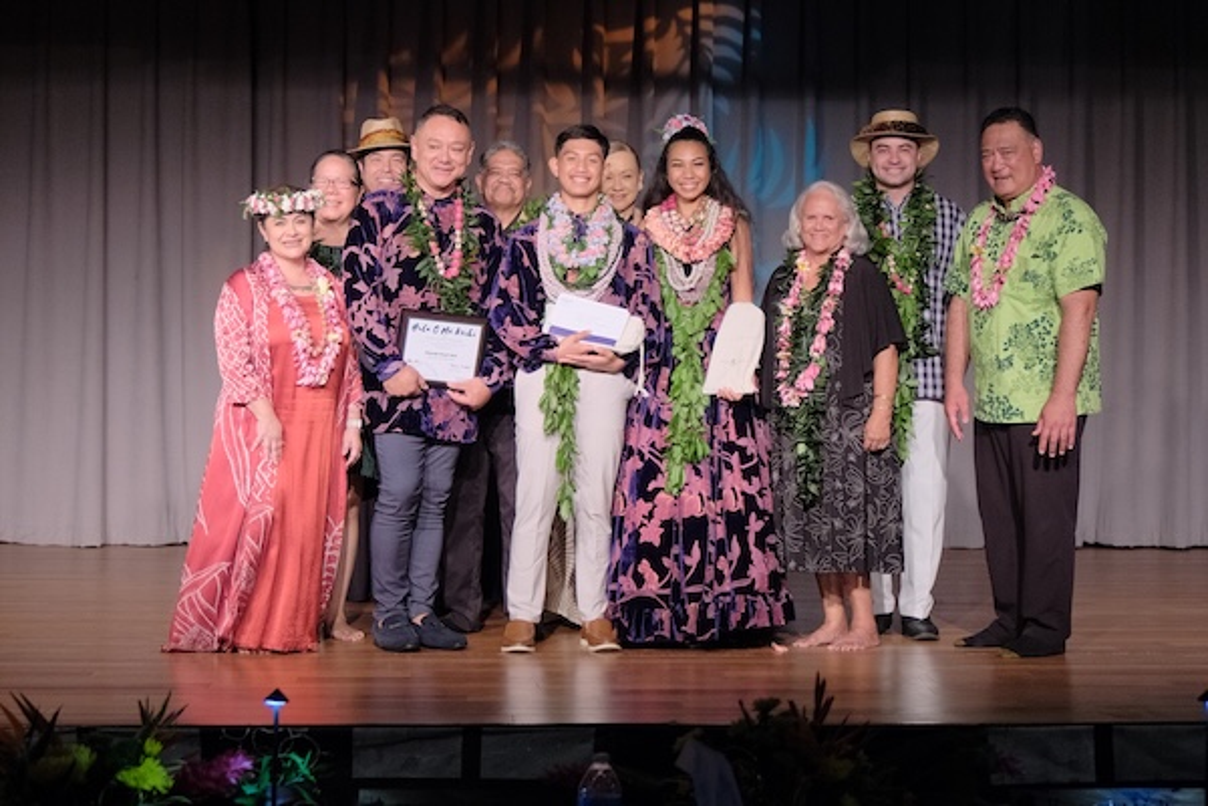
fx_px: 1510
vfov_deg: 29.9
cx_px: 604
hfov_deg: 43.6
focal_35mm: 45
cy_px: 403
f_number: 2.8
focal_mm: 30.2
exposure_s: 1/250
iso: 1600
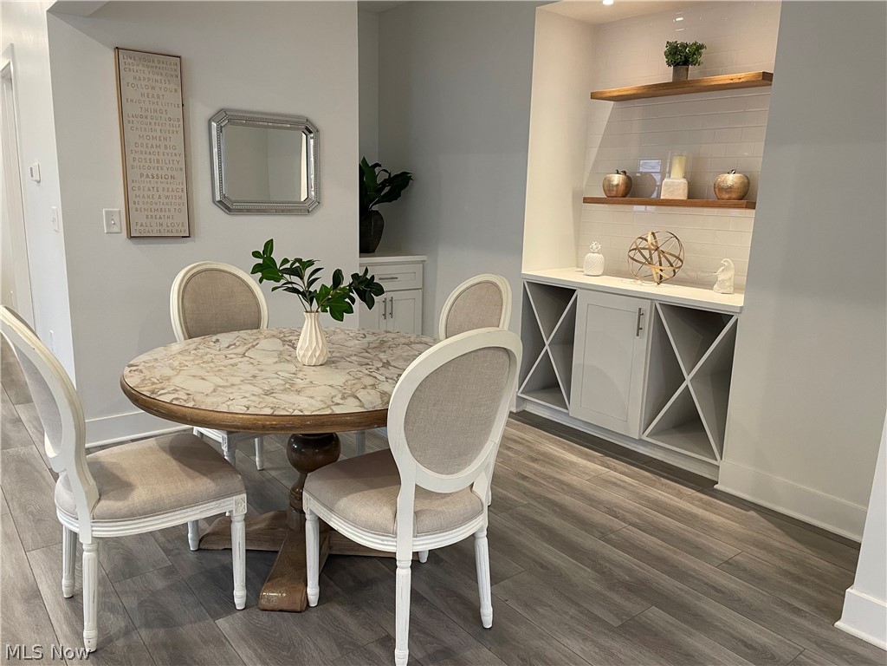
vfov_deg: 53.1
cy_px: 333
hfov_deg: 67.3
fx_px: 666
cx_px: 444
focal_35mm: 26
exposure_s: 1/60
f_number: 1.6
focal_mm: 4.2
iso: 125
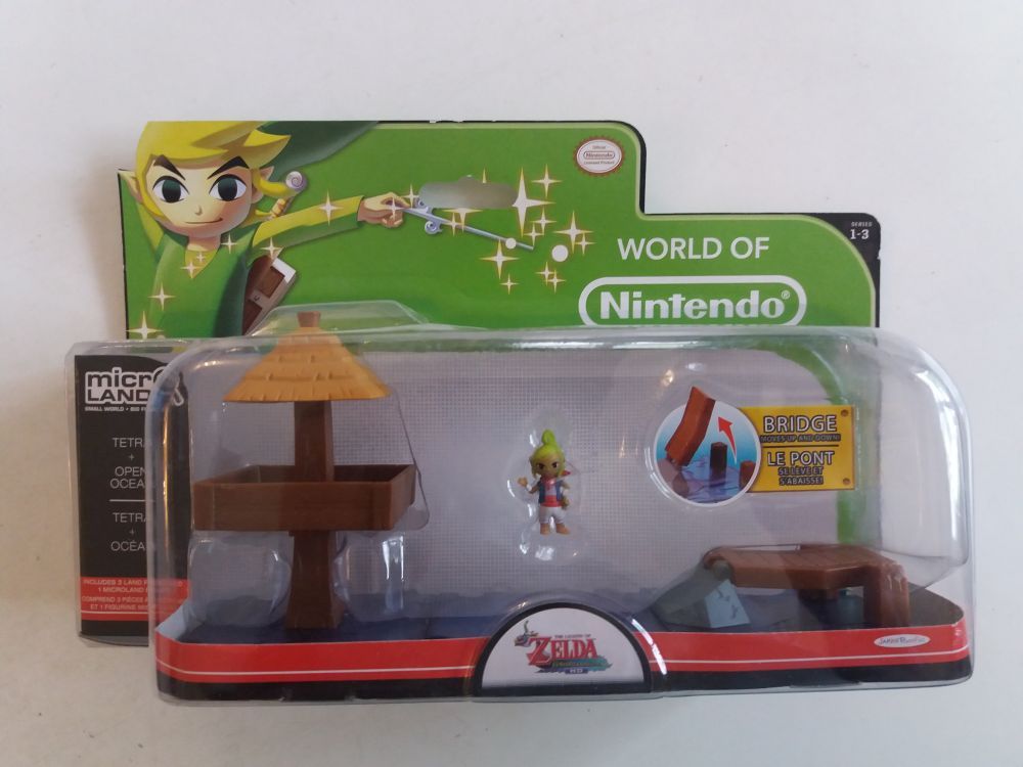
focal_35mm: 28
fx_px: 827
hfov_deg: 63.4
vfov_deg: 49.7
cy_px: 384
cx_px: 512
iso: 160
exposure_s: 1/20
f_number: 1.9
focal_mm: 3.7
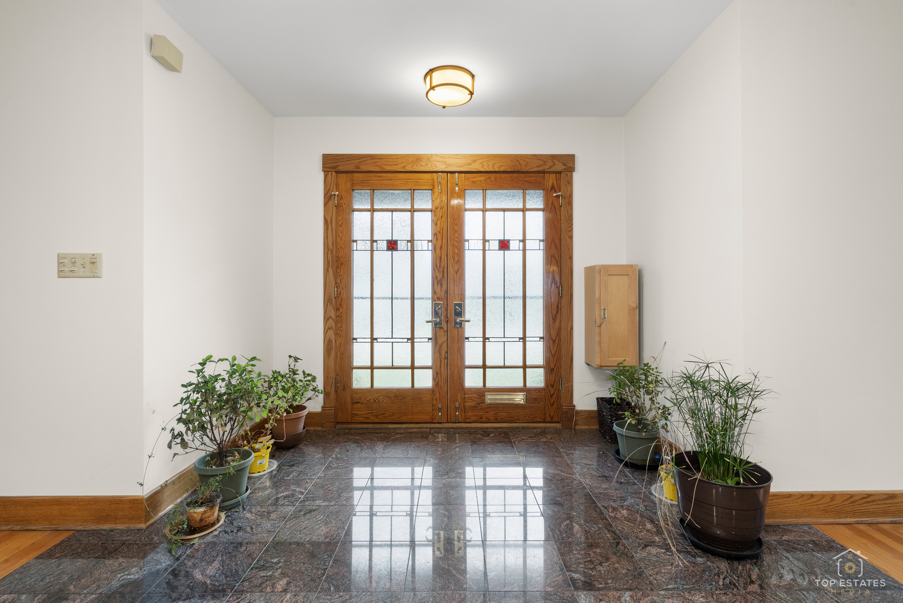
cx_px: 452
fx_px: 401
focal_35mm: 16
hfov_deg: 96.7
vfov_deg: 73.8
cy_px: 302
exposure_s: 1/30
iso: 400
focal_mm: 16
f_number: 10
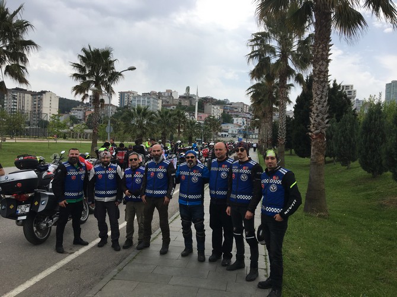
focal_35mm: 29
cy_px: 148
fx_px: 332
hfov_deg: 61.7
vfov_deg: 48.2
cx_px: 198
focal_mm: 4.15
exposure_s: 1/1221
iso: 25
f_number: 2.2
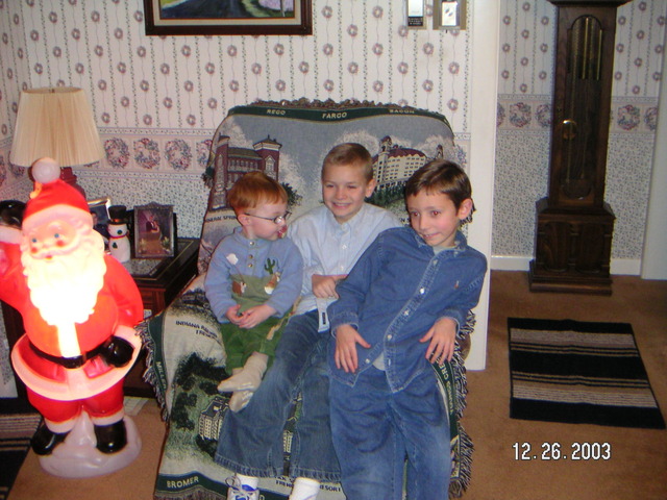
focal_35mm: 40
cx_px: 334
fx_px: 771
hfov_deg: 46.8
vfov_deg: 36.0
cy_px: 250
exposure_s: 1/45
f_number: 2.9
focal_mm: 5.2
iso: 200
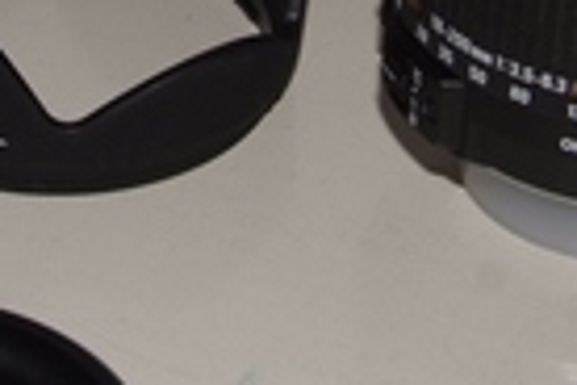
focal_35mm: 181
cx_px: -155
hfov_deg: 11.1
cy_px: -163
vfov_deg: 7.5
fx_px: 2901
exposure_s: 1/60
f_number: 10
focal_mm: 26
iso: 200
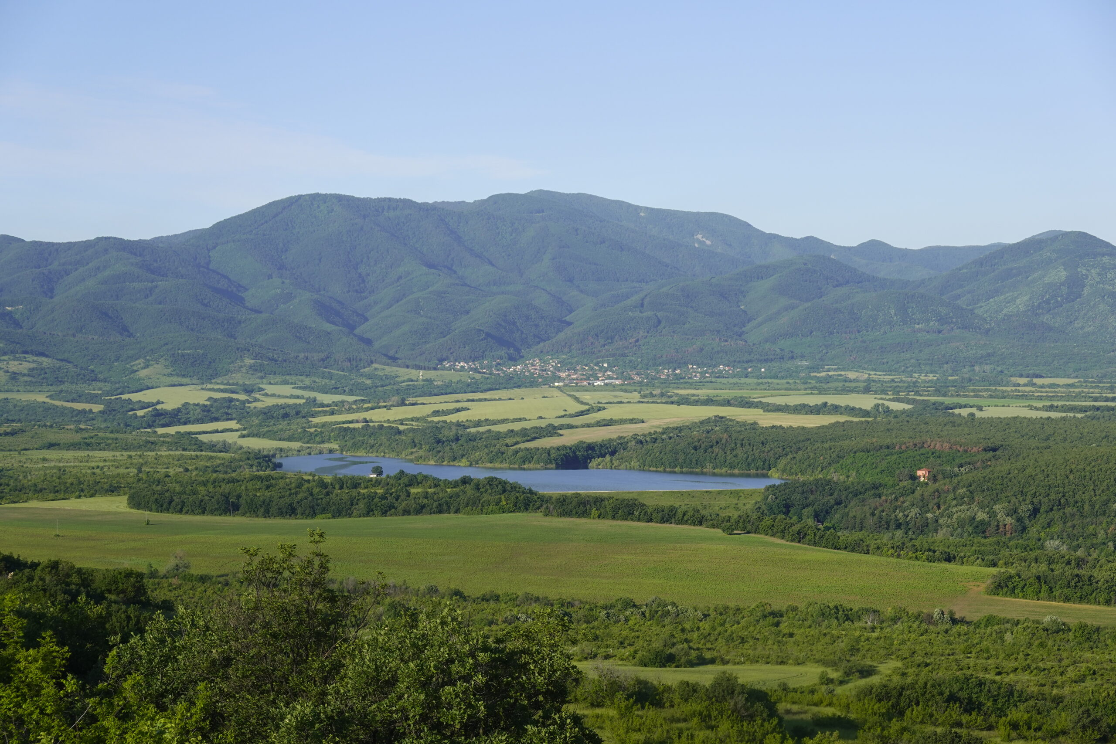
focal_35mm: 78
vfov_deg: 17.5
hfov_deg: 26.0
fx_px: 2418
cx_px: 558
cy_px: 372
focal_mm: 28.54
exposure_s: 1/320
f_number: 5.6
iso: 100
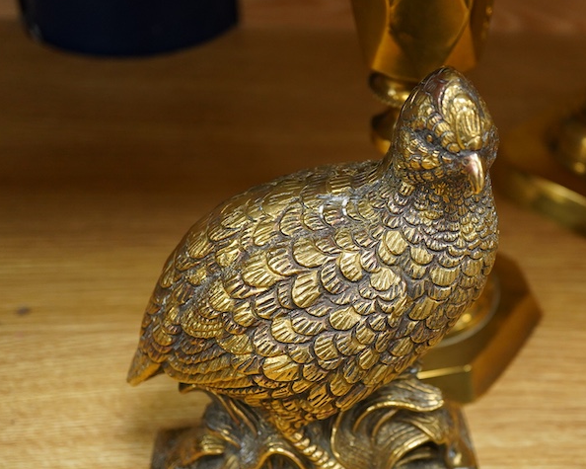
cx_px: 372
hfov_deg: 29.4
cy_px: 295
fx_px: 1110
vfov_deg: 23.8
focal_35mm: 64
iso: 1250
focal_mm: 30
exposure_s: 1/125
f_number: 3.5
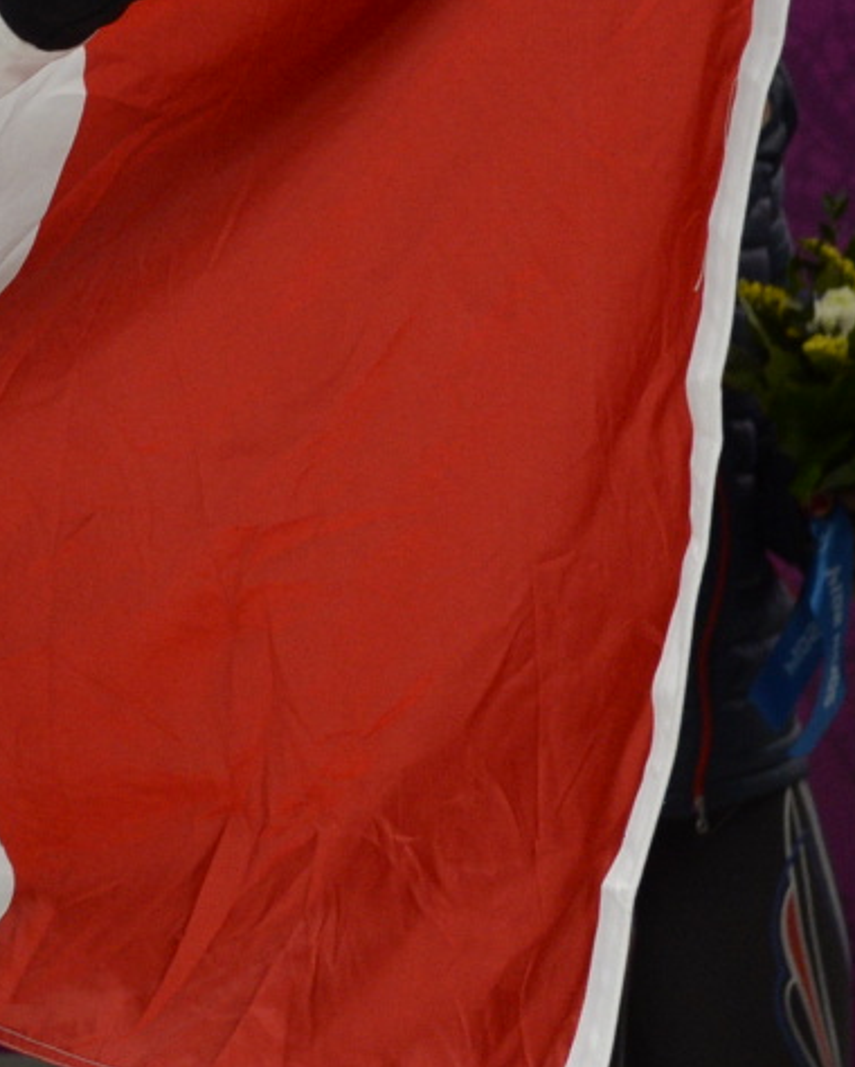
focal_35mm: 341
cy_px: 18
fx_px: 10772
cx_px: -772
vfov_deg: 5.7
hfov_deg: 4.5
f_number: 7.1
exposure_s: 1/500
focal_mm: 70
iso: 1600
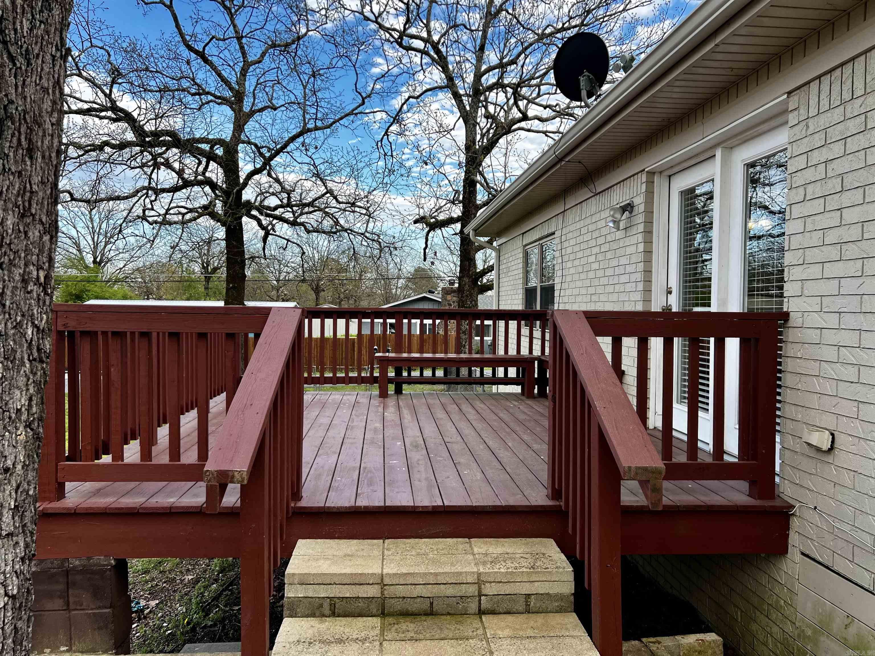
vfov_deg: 53.1
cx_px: 438
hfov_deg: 67.3
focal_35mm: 26
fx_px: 657
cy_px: 328
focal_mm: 5.7
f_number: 1.5
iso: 50
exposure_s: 1/957
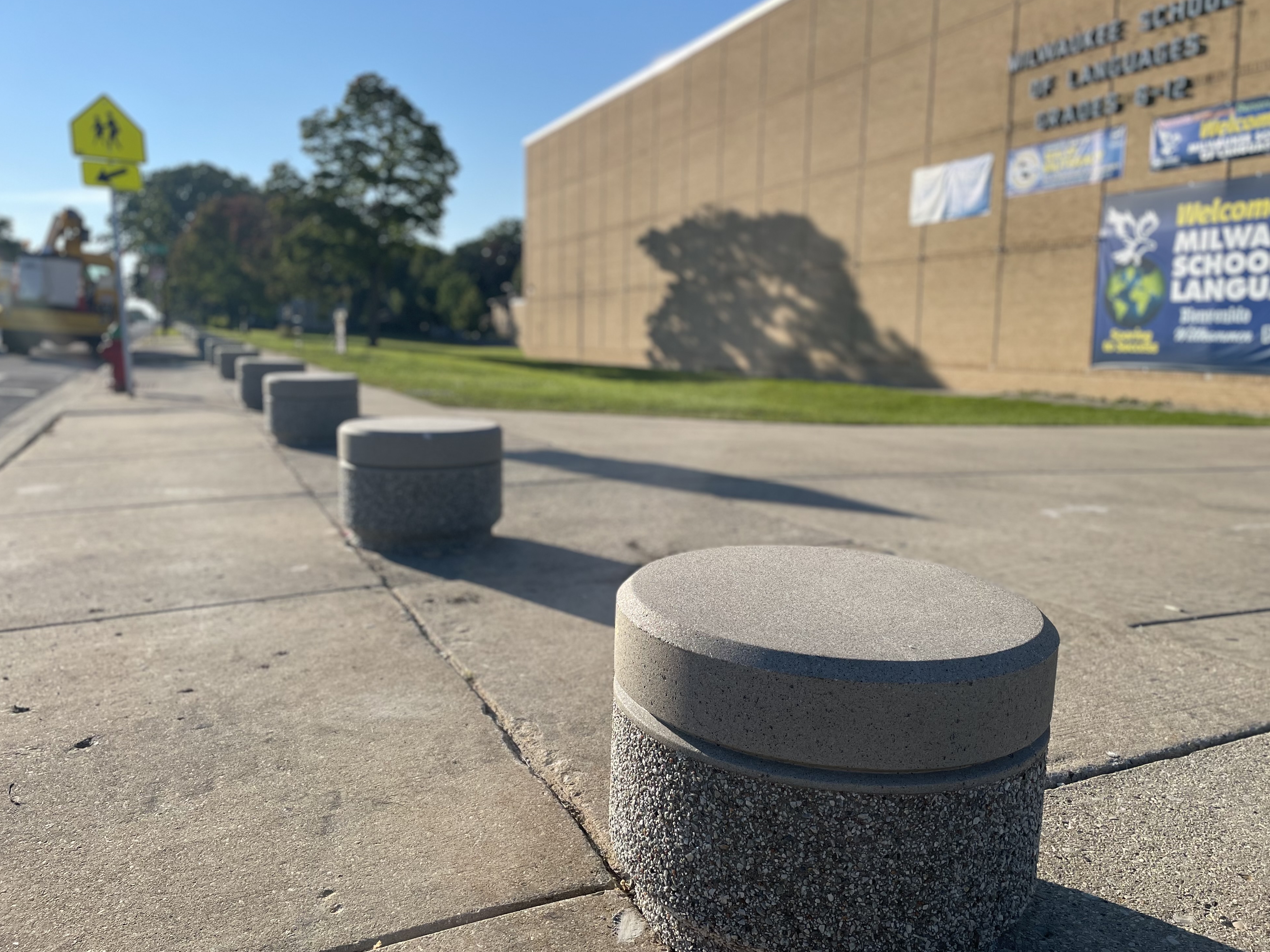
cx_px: 632
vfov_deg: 51.3
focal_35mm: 27
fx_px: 991
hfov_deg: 65.3
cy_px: 464
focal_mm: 4.2
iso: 50
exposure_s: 1/3731
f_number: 1.6
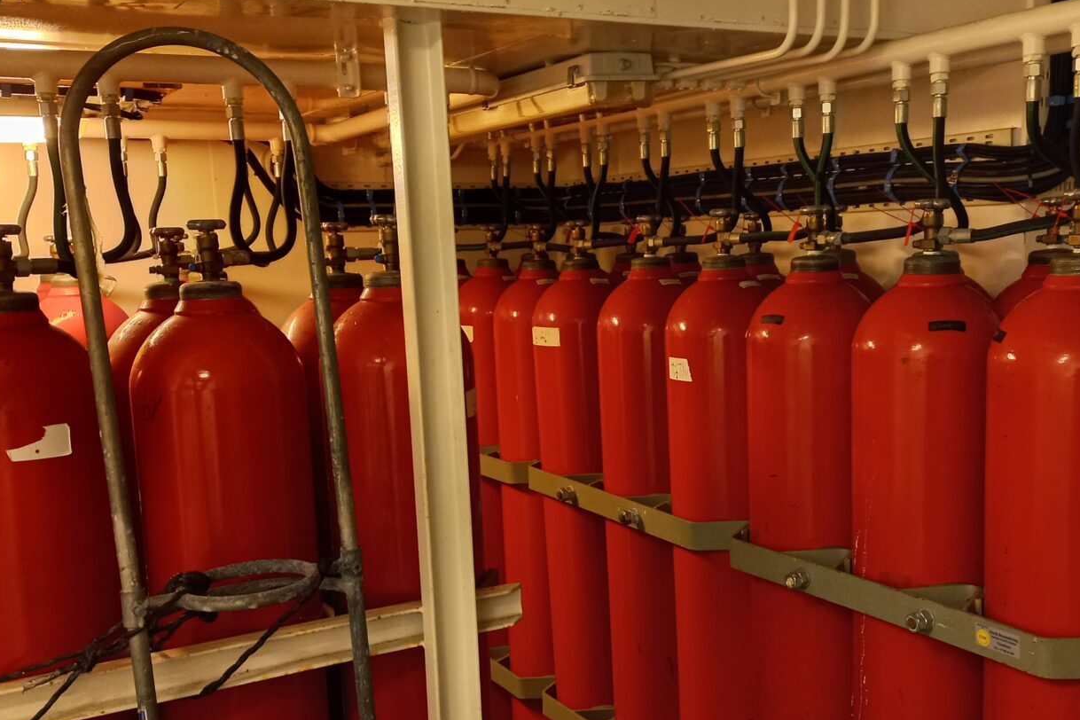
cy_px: 416
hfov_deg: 47.2
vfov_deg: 32.6
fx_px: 1230
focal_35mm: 41
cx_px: 631
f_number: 1.8
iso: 320
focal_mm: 4.6
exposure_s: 1/25
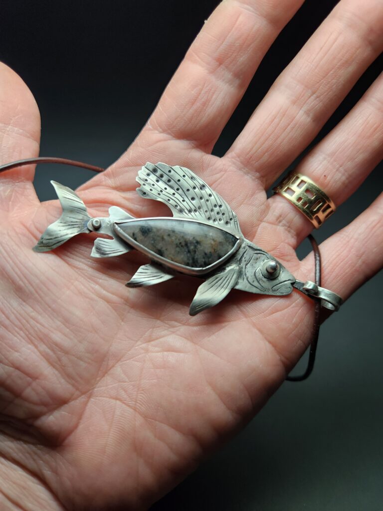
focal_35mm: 23
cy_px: 256
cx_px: 192
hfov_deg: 58.9
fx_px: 339
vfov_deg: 73.9
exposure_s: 1/120
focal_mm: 5.4
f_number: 1.8
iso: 100
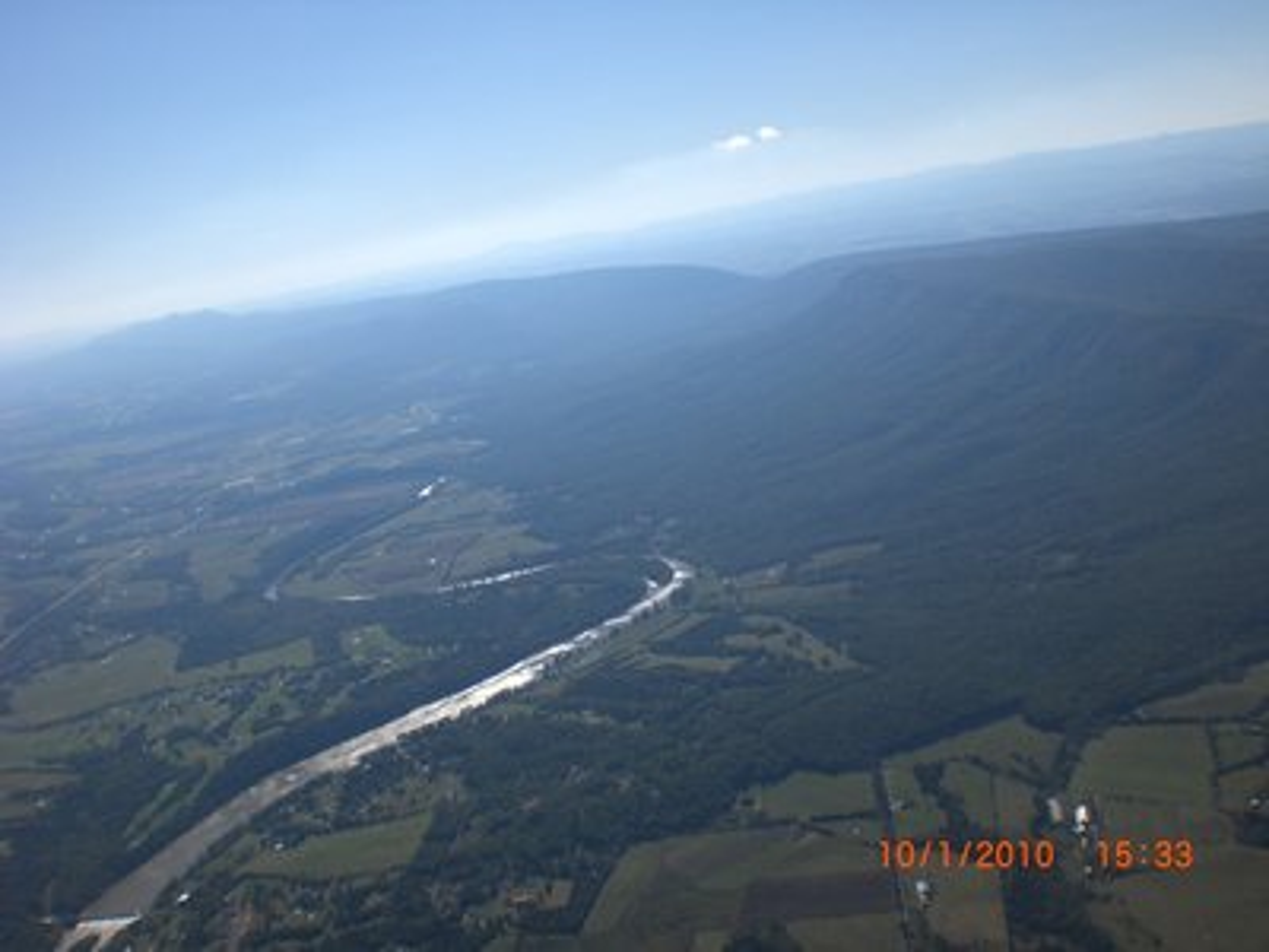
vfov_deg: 37.7
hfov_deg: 49.0
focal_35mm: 38
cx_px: 634
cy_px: 476
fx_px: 1393
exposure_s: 1/1000
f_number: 4.4
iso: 50
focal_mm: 6.3
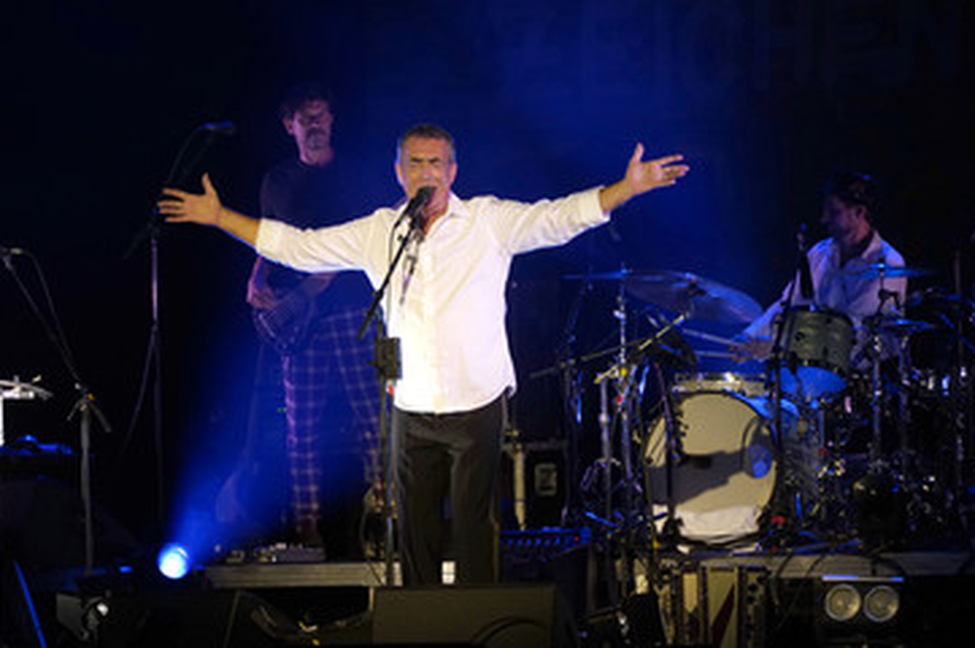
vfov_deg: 5.5
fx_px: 6765
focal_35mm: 250
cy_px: 297
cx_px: 409
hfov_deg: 8.2
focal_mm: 200
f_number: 5.6
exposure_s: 1/160
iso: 1600
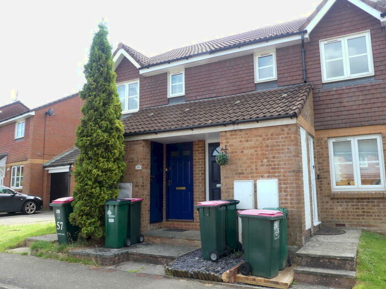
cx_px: 193
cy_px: 144
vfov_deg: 48.2
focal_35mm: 29
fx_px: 323
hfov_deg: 61.7
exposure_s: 1/160
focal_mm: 5.3
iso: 100
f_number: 4
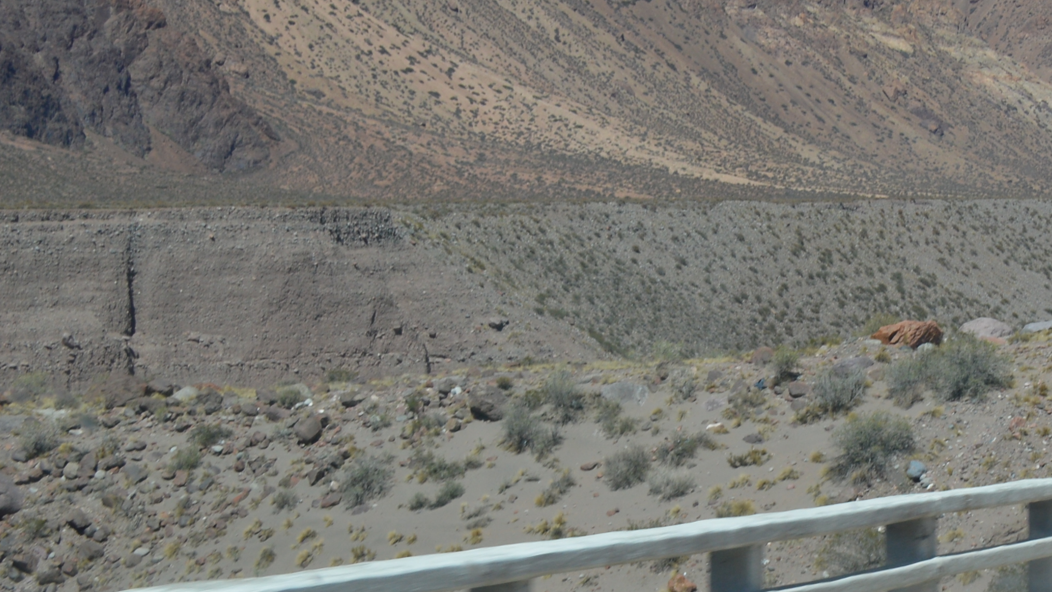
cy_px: -377
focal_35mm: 121
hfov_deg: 16.5
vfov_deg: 9.6
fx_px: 3376
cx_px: 1450
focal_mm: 26
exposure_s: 1/250
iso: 100
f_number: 8
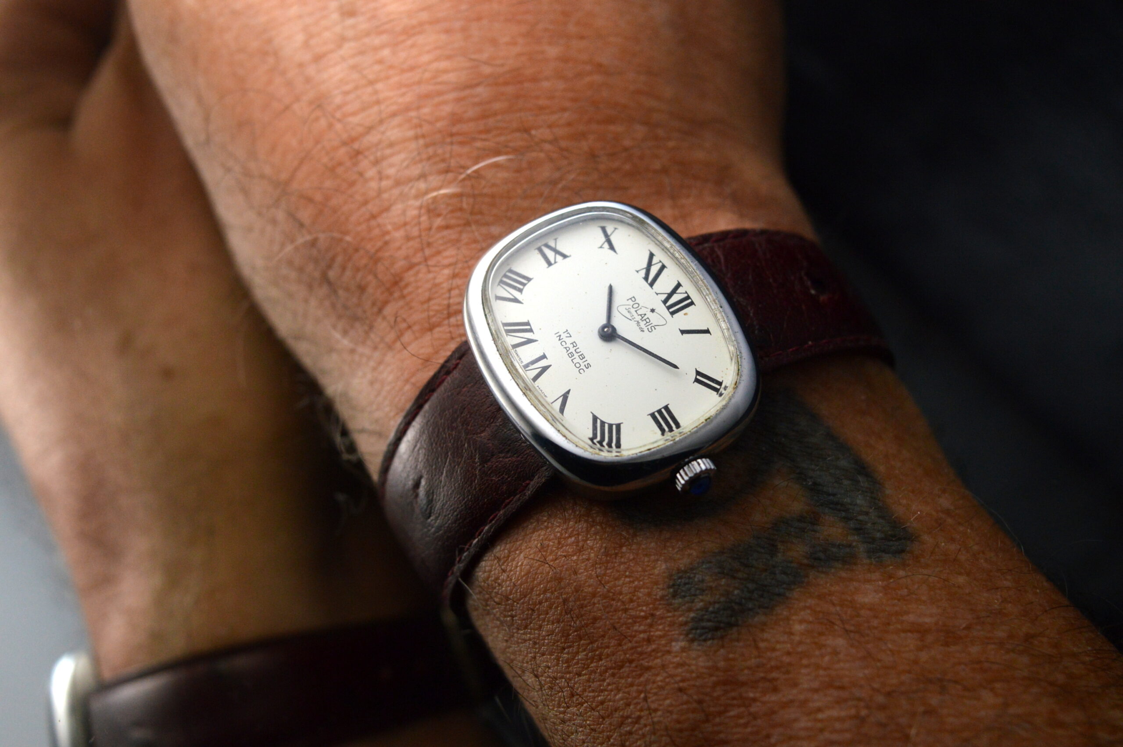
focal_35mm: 60
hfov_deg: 33.4
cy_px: 374
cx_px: 562
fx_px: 1870
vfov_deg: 22.6
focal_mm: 40
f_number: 7.1
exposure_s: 1/200
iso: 800
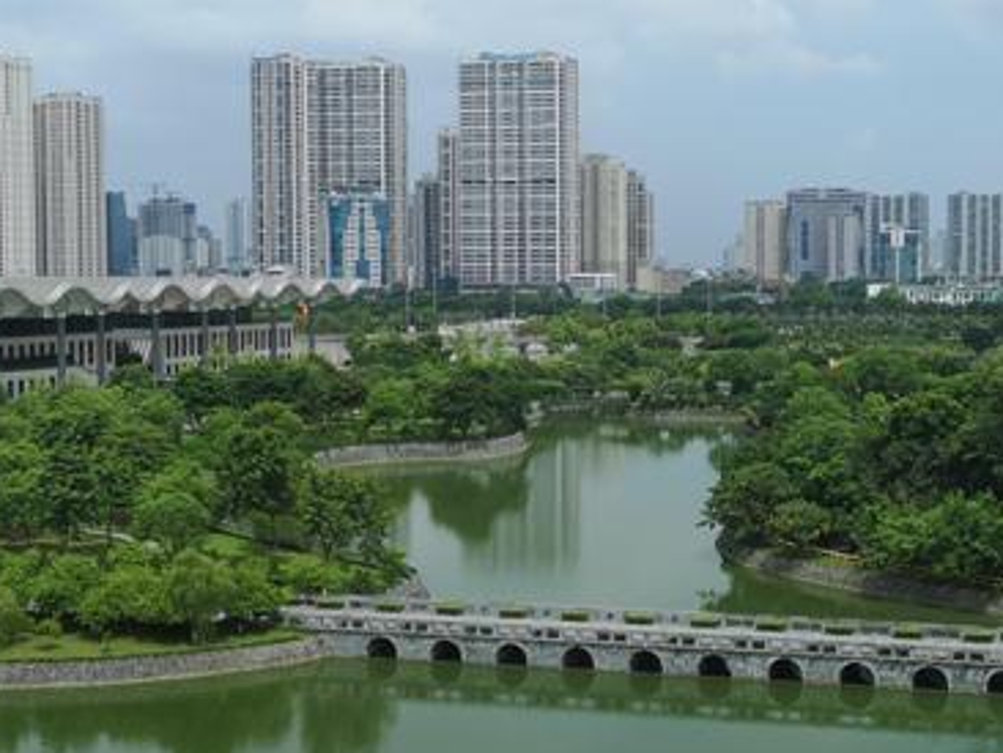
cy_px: 337
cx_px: 800
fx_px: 1711
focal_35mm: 59
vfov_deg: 24.8
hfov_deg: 31.8
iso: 50
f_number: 1.8
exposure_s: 1/1852
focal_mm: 3.95
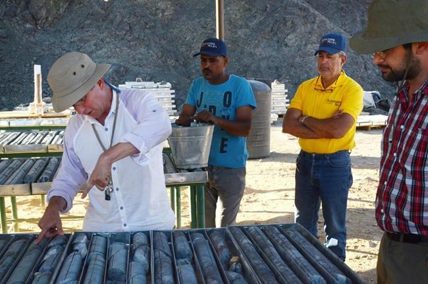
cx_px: 214
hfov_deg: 46.5
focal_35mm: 42
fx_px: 498
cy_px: 142
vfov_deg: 31.8
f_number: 11
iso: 1000
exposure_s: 1/500
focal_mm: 28
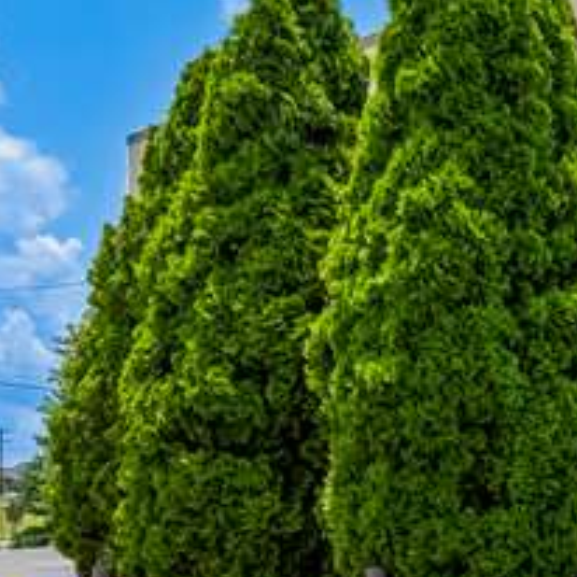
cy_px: 454
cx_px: 931
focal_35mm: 80
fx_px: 1509
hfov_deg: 18.5
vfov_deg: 21.4
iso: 400
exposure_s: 1/500
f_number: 10
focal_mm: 19
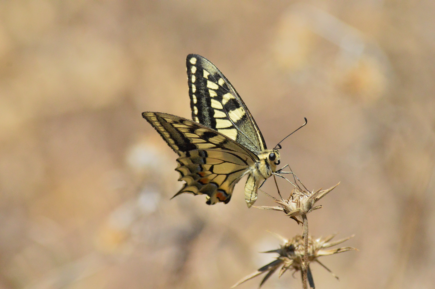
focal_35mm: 450
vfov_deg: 3.0
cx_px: 218
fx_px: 5432
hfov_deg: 4.6
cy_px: 144
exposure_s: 1/4000
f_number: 11
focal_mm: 300
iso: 4000
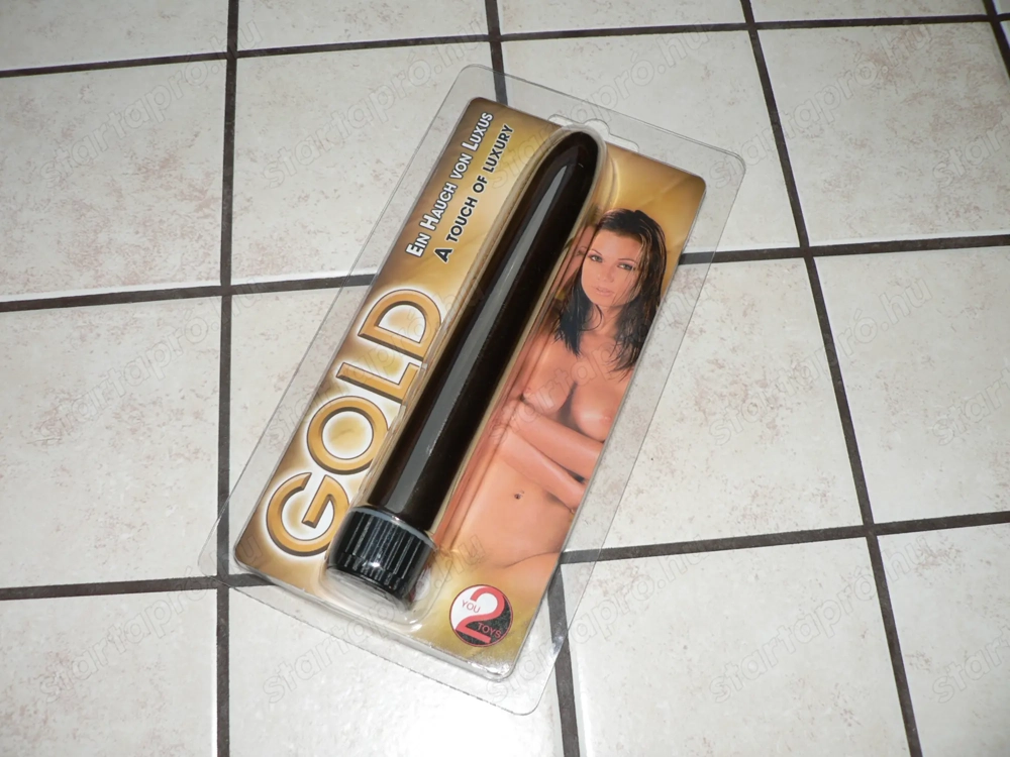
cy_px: 378
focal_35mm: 35
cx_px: 505
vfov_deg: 40.7
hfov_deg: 52.6
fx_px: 1021
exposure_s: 1/60
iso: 64
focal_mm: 6
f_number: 2.8
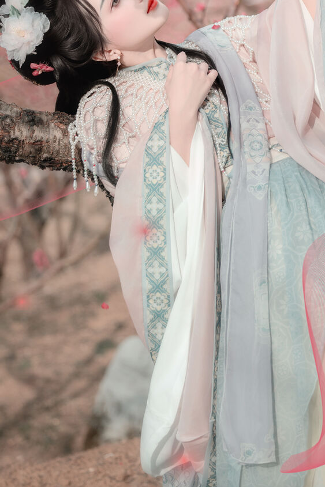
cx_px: 300
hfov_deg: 9.3
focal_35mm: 147
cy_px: 113
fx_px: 1991
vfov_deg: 13.9
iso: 50
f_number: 2.8
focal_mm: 70
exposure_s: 1/800
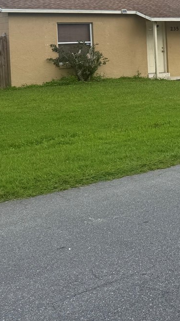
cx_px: 225
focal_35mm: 64
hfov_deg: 17.8
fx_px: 543
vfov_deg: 31.7
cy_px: 48
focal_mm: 6.76
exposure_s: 1/2703
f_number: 1.78
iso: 80
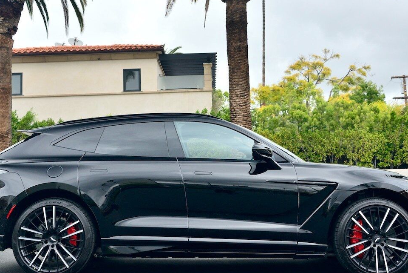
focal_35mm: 48
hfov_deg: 41.1
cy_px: 124
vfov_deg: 28.1
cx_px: 209
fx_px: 544
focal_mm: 36
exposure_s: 1/640
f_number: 4.5
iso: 640
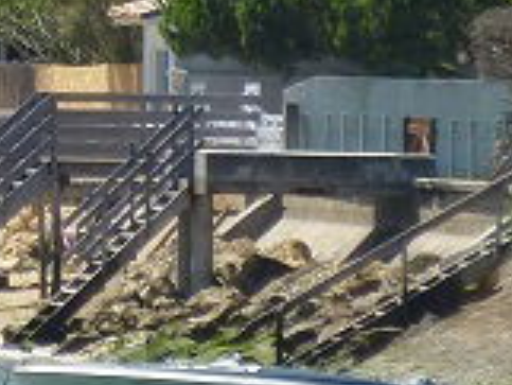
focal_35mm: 1319
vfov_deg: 1.1
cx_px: -169
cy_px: -51
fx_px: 19524
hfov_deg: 1.5
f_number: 5.6
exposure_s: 1/400
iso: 100
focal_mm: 47.7
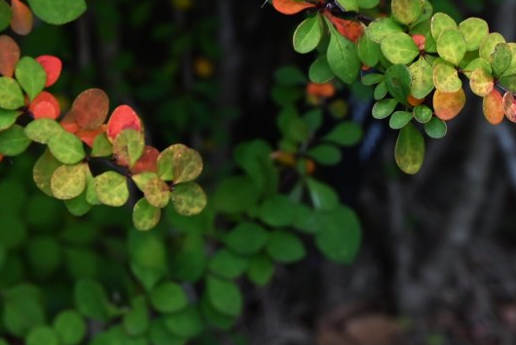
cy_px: -130
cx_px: 131
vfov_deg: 2.3
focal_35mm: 604
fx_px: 8662
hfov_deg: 3.4
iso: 400
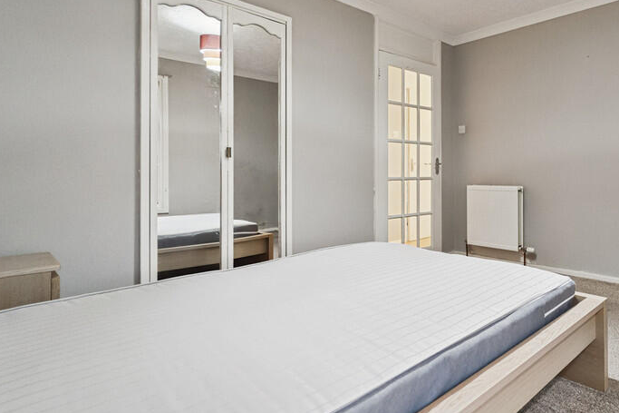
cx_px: 459
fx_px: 361
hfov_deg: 75.8
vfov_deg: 58.9
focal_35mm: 21
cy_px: 160
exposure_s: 1/100
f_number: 3.5
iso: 800
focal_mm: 14
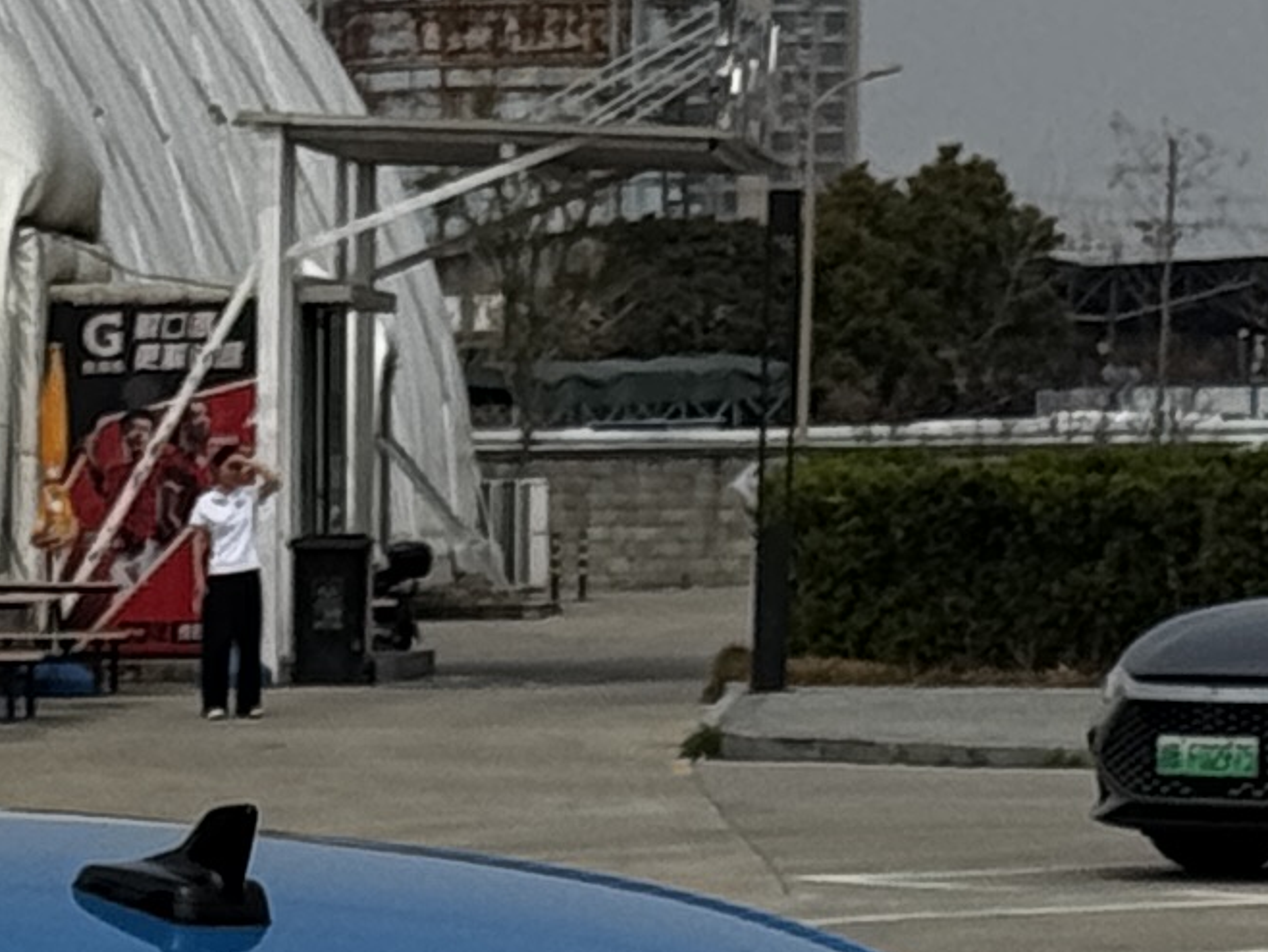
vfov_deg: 4.9
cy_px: 2153
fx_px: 10773
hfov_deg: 6.7
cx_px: -437
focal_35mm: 294
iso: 64
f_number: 1.78
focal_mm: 6.76
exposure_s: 1/7937
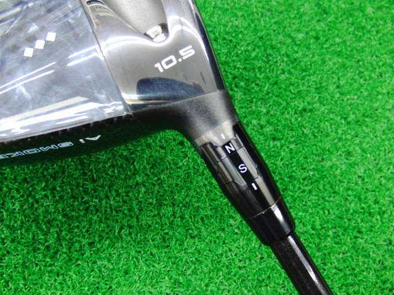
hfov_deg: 50.1
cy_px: 148
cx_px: 197
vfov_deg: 38.7
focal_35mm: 37
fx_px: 421
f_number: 3.6
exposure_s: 1/20
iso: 400
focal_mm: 6.42
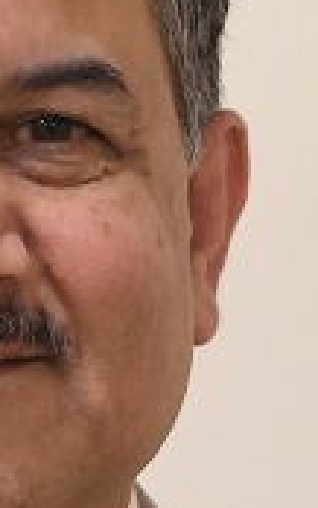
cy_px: 657
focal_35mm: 421
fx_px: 5828
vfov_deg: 5.0
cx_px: -41
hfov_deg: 3.1
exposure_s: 1/50
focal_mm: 92
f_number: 5
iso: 5000
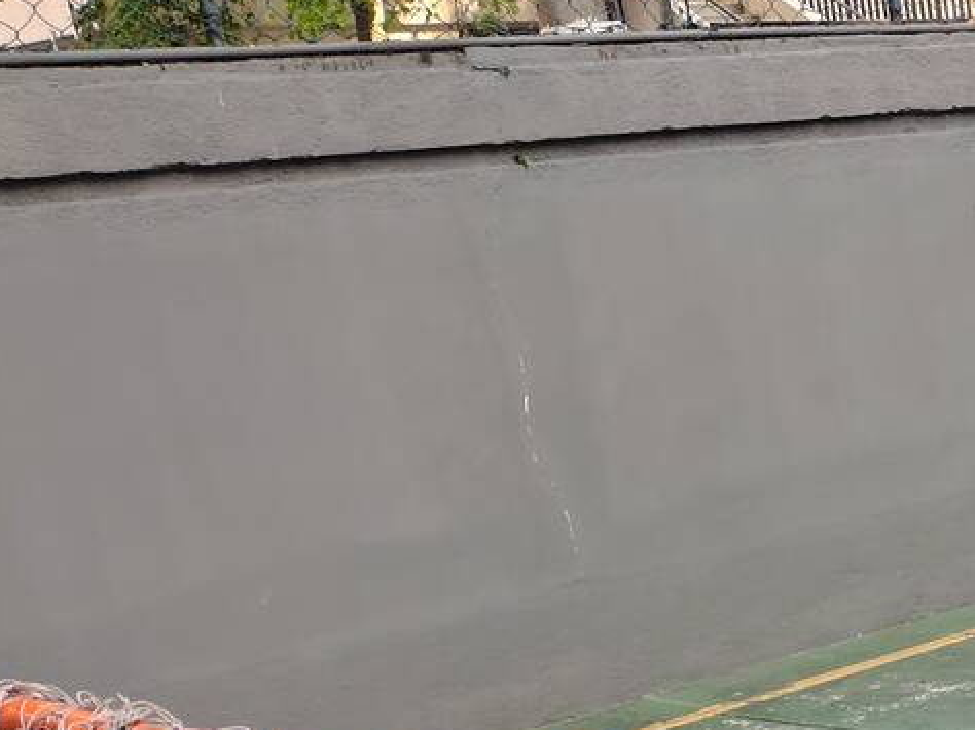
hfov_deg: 22.6
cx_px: 1308
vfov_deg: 18.3
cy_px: 884
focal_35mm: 76
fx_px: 2140
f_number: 1.7
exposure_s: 1/121
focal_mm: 4.71
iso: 278
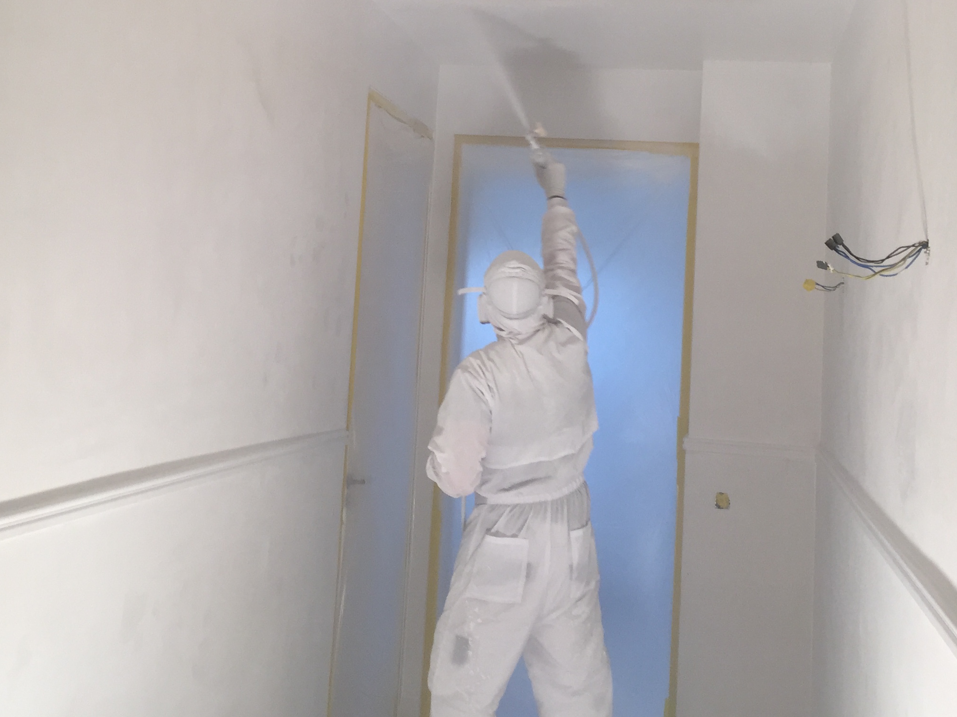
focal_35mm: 47
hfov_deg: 40.4
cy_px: 203
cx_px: 447
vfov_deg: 30.5
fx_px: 1299
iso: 50
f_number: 2.2
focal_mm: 4.15
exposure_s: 1/100
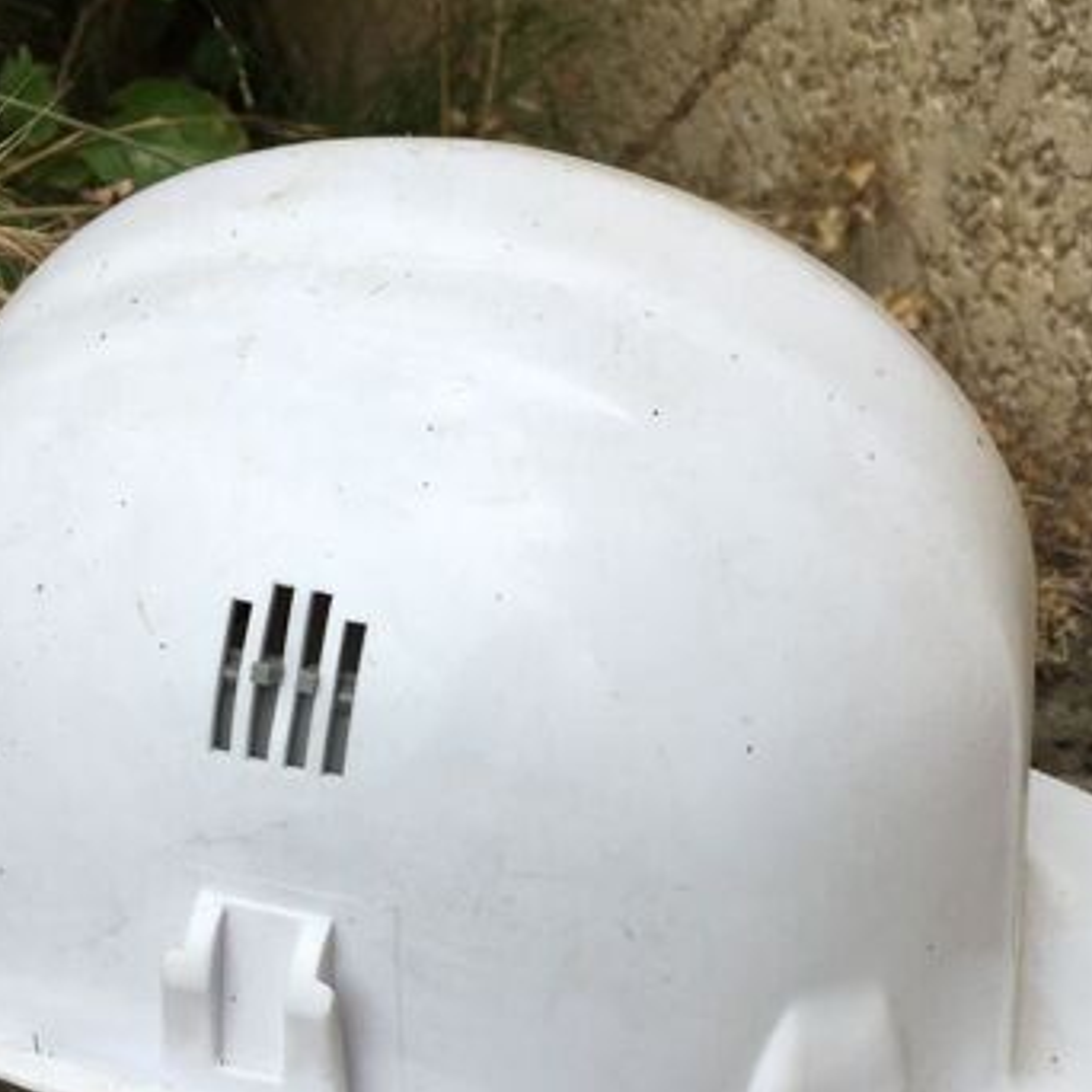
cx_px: 543
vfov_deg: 35.0
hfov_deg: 35.4
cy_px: 738
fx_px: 1713
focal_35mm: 48
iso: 25
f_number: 2.2
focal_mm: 4.15
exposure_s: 1/746
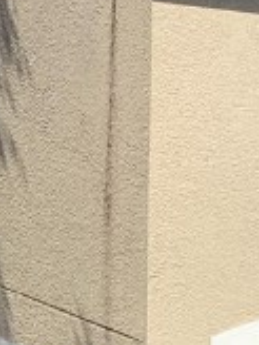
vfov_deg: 10.1
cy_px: 370
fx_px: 1935
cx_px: -164
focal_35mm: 194
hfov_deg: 7.5
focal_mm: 3.3
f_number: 2.4
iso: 25
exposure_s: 1/1773
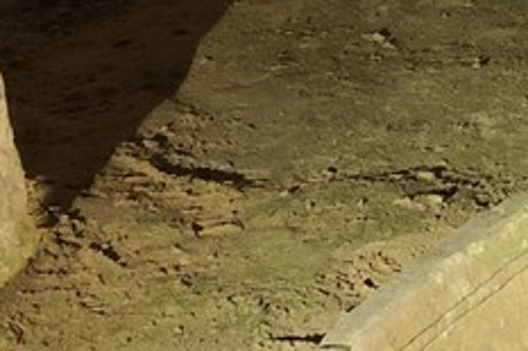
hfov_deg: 6.2
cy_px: -274
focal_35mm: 309
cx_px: 1582
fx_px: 4529
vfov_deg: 4.4
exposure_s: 1.3
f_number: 10
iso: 400
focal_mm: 45
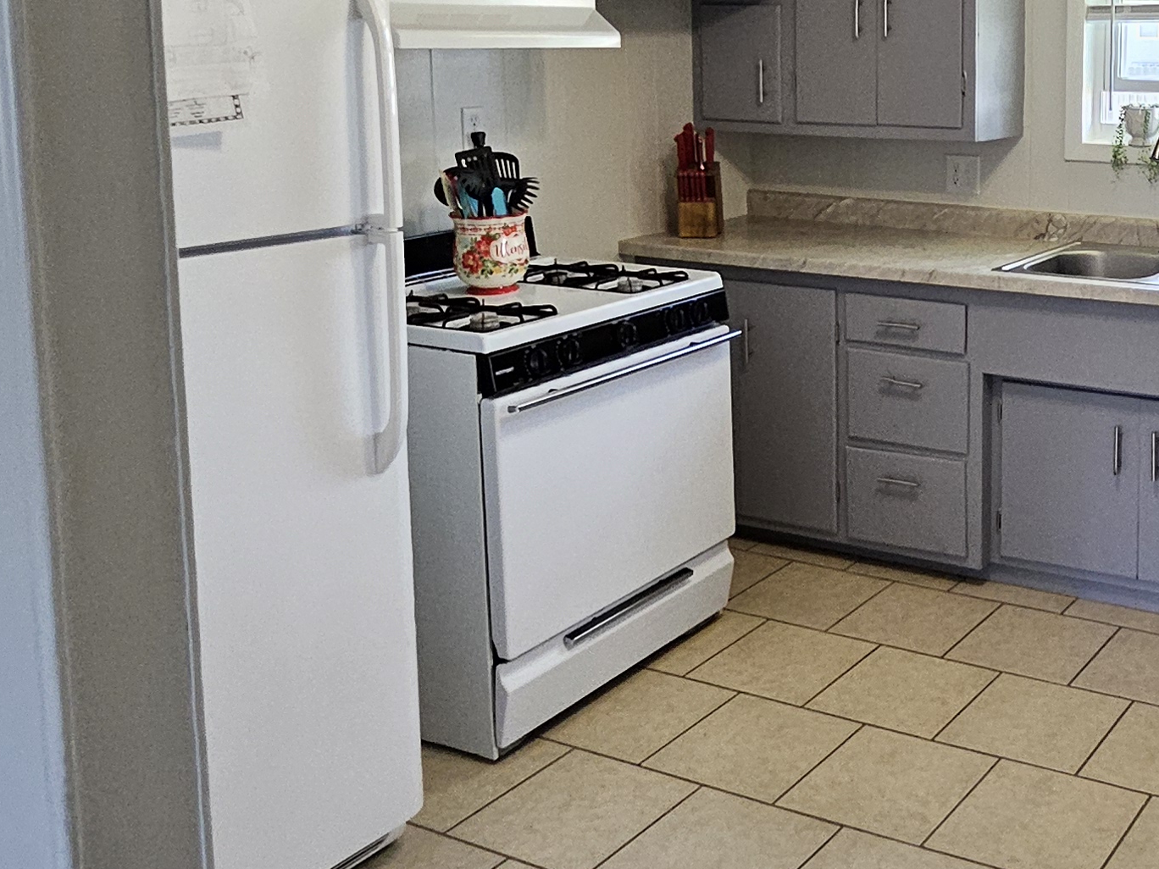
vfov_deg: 36.7
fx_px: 1272
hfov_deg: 44.0
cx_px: 1072
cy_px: 200
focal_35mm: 38
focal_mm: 1.74
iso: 250
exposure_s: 1/60
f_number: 2.2
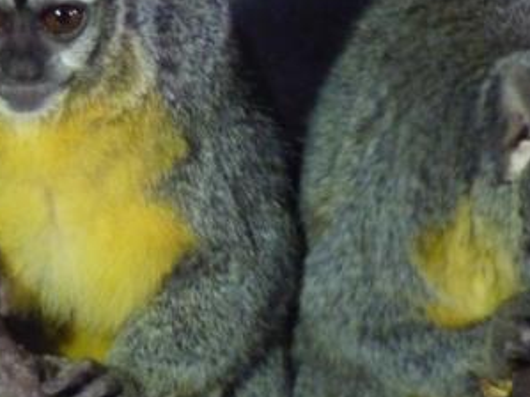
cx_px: 257
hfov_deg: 2.3
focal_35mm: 868
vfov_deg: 1.7
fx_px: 13284
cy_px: 172
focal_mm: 57.6
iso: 800
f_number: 3.7
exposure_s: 1/8
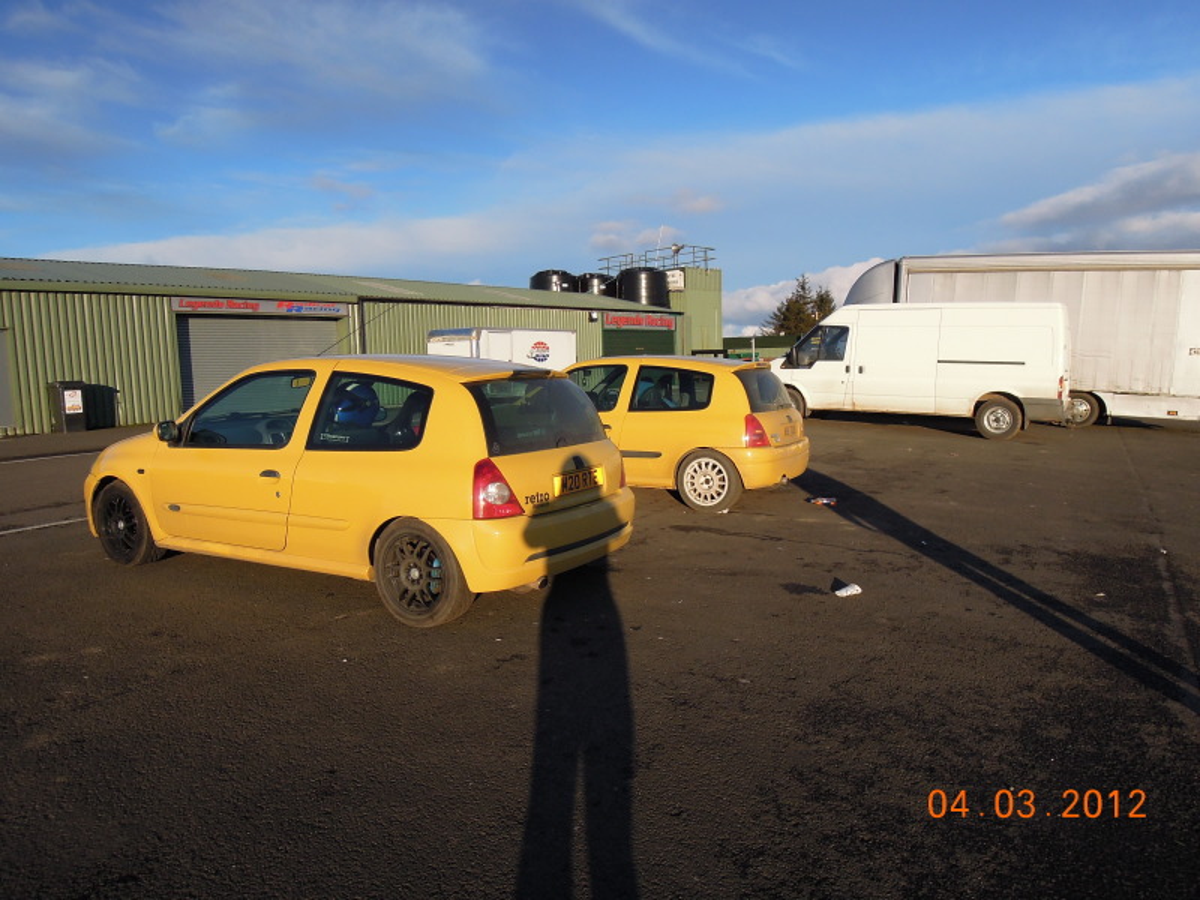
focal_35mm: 24
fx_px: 832
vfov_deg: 56.8
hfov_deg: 71.6
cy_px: 450
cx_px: 600
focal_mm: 4.3
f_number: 3.5
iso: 160
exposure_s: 1/1250
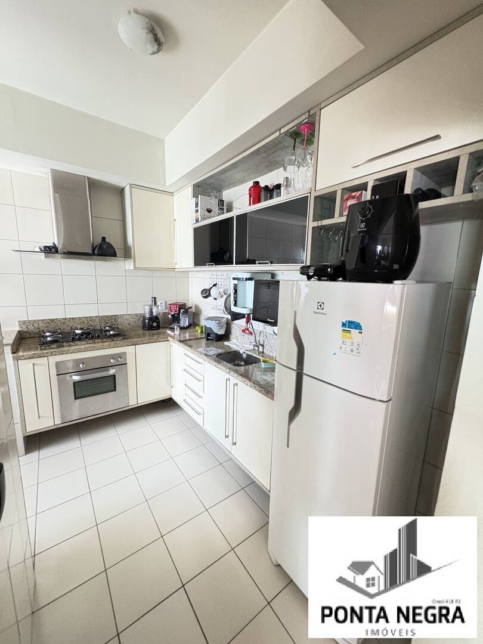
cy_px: 322
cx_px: 242
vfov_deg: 102.1
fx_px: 260
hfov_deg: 85.7
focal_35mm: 14
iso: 640
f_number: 2.2
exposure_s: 1/60
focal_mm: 2.22
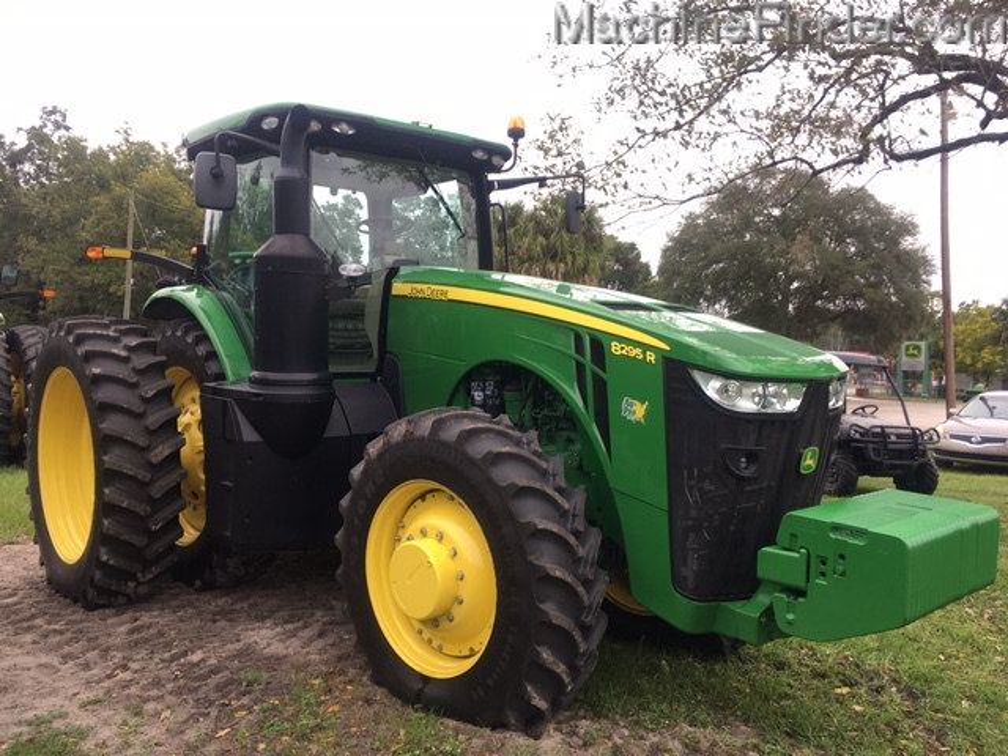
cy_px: 378
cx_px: 504
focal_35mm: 29
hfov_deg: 61.7
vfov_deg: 48.2
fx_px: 844
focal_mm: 4.15
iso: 25
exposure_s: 1/60
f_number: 2.2
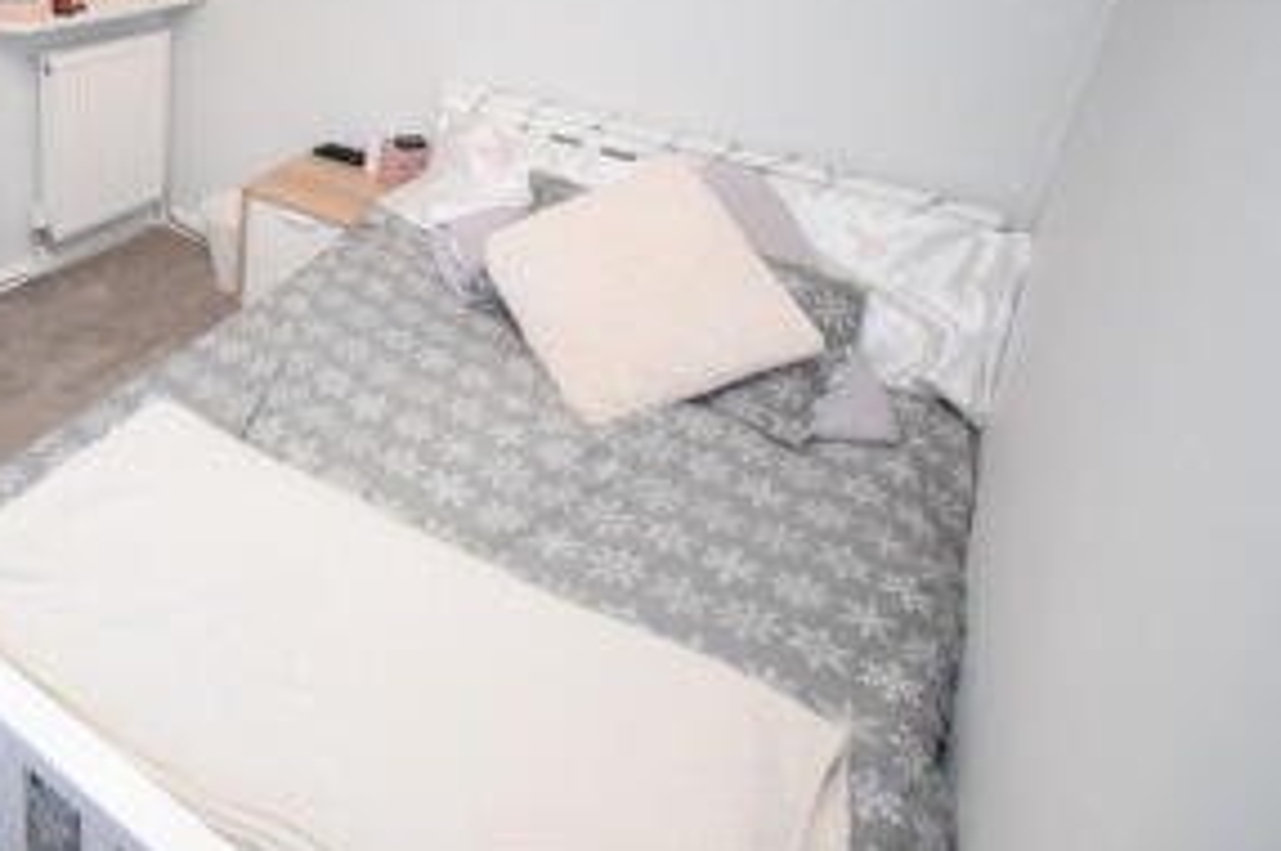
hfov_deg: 64.4
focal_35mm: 25
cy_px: 177
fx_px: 889
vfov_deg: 48.4
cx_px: 233
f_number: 4.5
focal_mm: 10
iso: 2800
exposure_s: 1/60
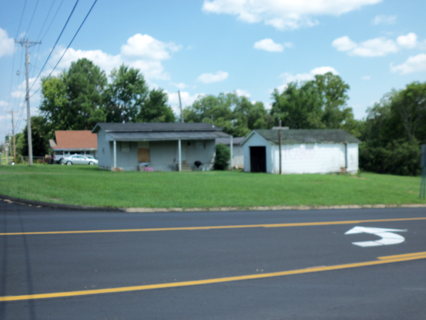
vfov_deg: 41.8
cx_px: 213
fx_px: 418
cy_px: 160
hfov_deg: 54.0
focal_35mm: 34
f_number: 2.9
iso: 80
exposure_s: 1/800
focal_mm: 5.7
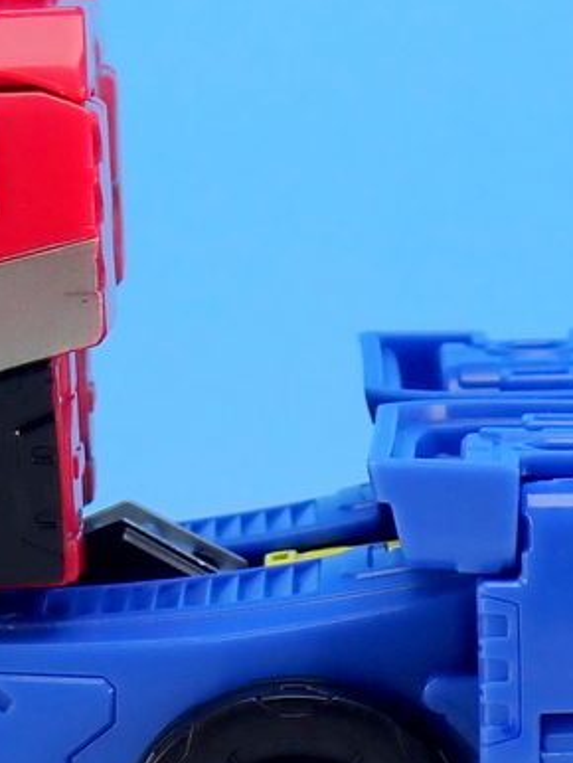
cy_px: 468
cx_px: 237
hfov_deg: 5.6
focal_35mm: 265
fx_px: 5842
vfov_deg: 7.5
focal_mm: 18
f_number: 4.9
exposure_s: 1/13
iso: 100
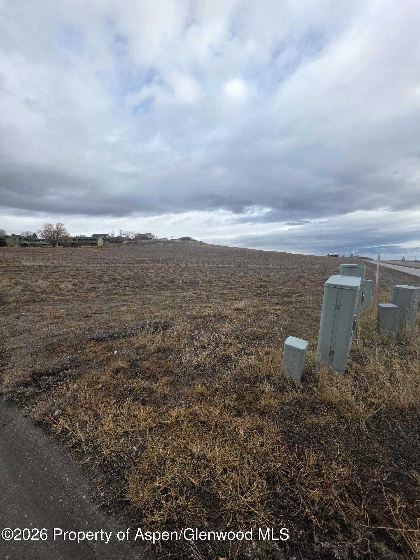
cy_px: 280
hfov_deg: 89.9
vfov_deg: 106.2
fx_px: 210
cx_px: 210
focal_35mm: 13
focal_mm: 2.2
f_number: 1.9
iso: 40
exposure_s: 1/970
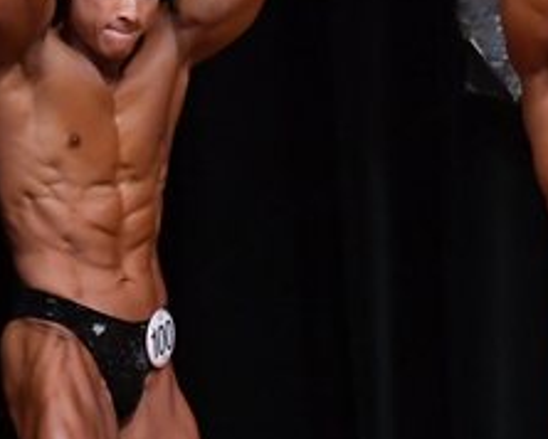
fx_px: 14334
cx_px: 26
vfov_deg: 1.8
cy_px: 382
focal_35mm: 883
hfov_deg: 2.2
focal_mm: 180
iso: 5000
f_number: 5.6
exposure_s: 1/400
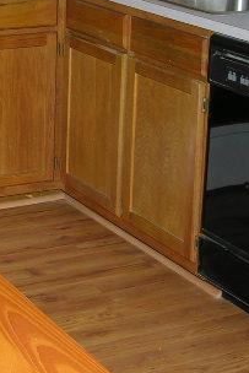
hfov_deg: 12.6
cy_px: 0
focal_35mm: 105
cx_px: -81
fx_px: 1088
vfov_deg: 18.9
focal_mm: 7.5
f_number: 4.4
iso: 50
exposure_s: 1/60.1
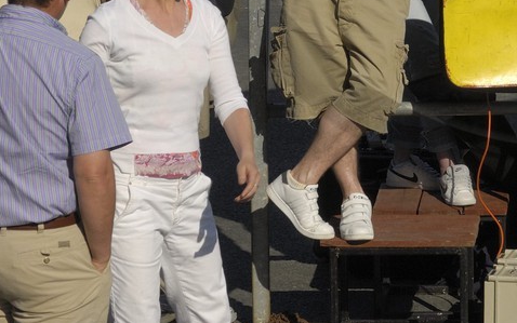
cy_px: -246
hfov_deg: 7.3
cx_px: 586
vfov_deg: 4.5
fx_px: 4031
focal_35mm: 286
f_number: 11
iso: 100
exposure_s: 1/320
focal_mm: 56
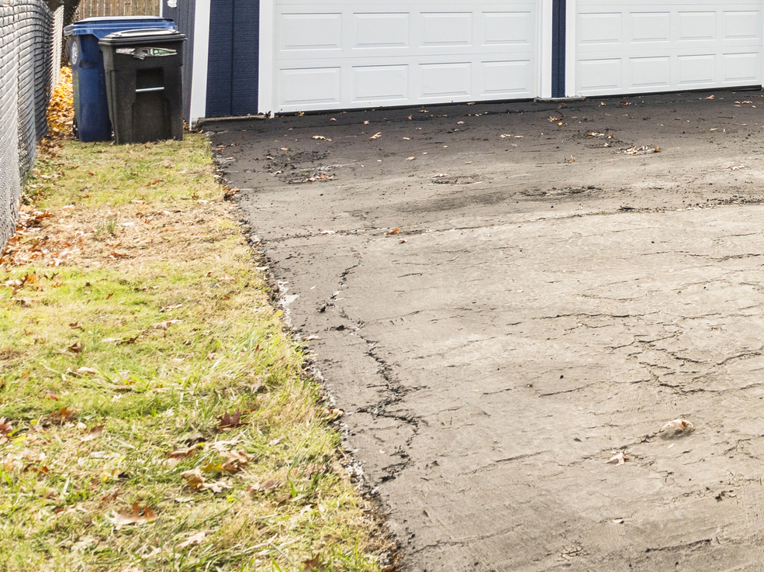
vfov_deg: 28.0
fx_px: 1059
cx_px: 1077
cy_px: -33
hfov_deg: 29.0
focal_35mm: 48
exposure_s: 1/30
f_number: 9
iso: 200
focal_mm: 16
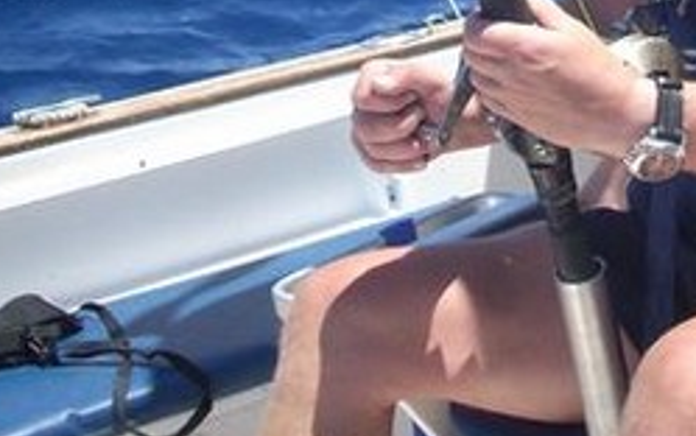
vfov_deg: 12.6
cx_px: 612
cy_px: -201
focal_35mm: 99
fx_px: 1879
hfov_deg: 20.6
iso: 64
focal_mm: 6.2
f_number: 5.6
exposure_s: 1/177
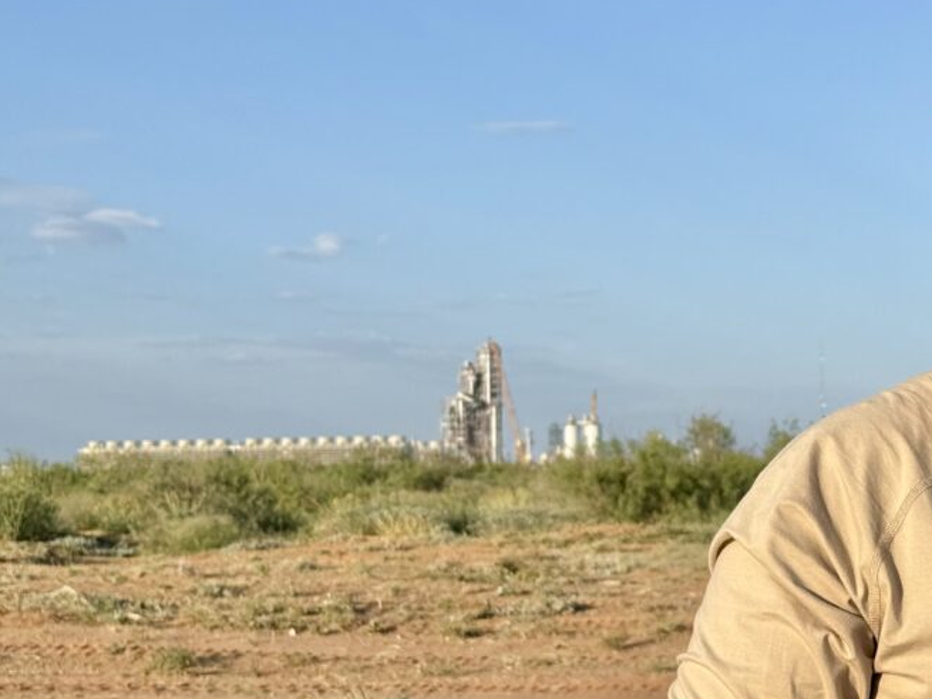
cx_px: 804
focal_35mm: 88
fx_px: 2369
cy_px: 443
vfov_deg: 16.8
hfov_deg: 21.8
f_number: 1.78
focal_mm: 6.76
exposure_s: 1/3534
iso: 64
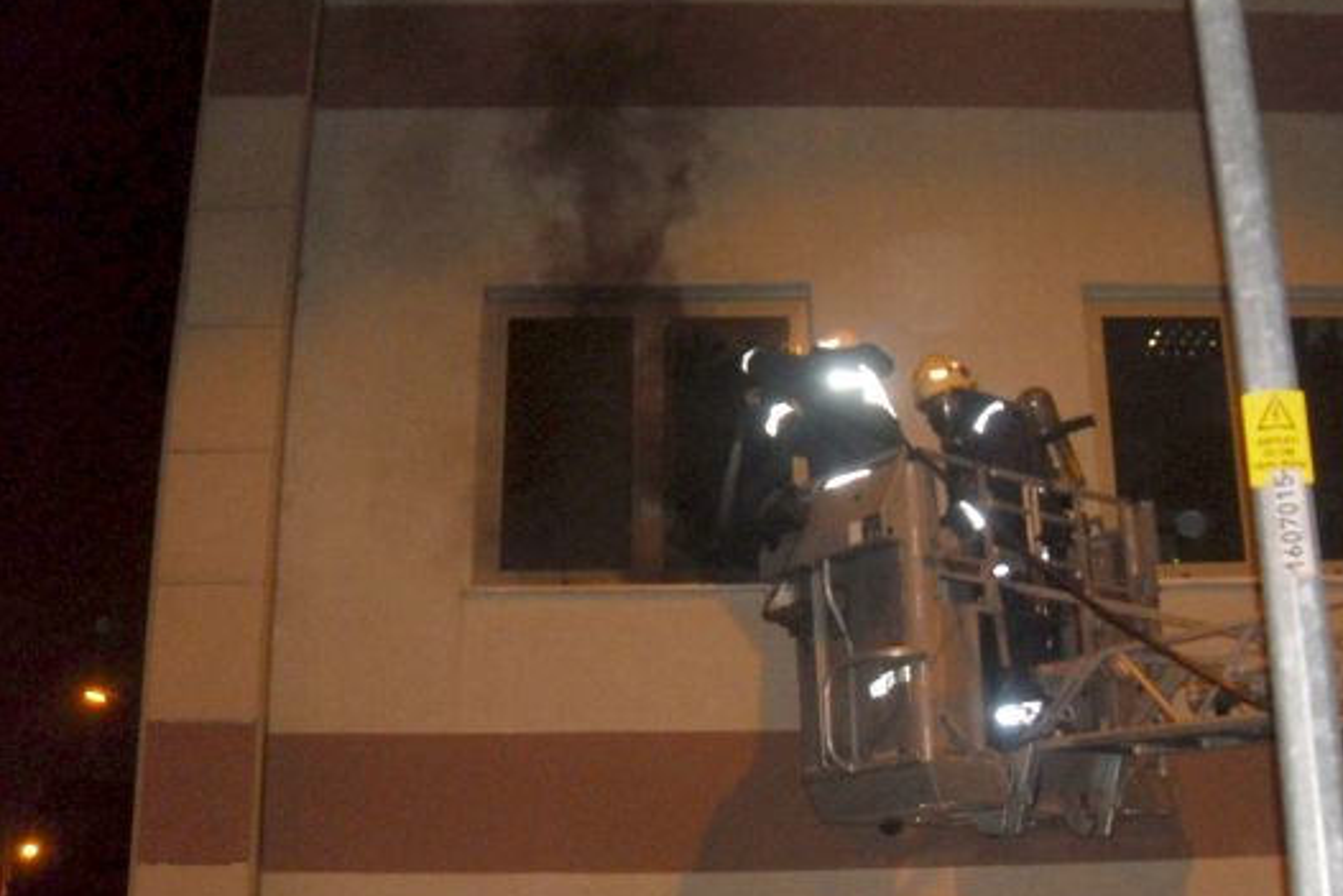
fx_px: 1604
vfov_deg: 31.2
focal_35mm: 43
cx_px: 774
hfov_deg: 45.3
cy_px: 477
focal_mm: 6
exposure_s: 1/45
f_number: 2.8
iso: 400
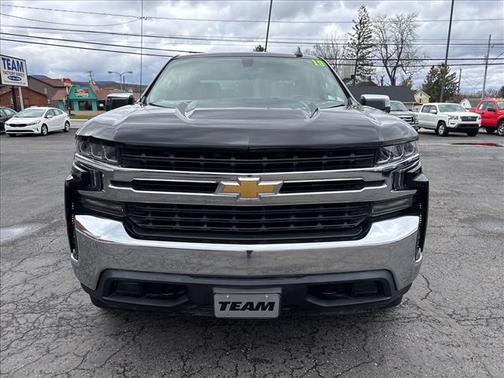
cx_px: 252
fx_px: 379
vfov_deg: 53.1
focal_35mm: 26
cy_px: 189
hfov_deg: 67.3
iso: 50
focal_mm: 5.96
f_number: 1.6
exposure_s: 1/1016
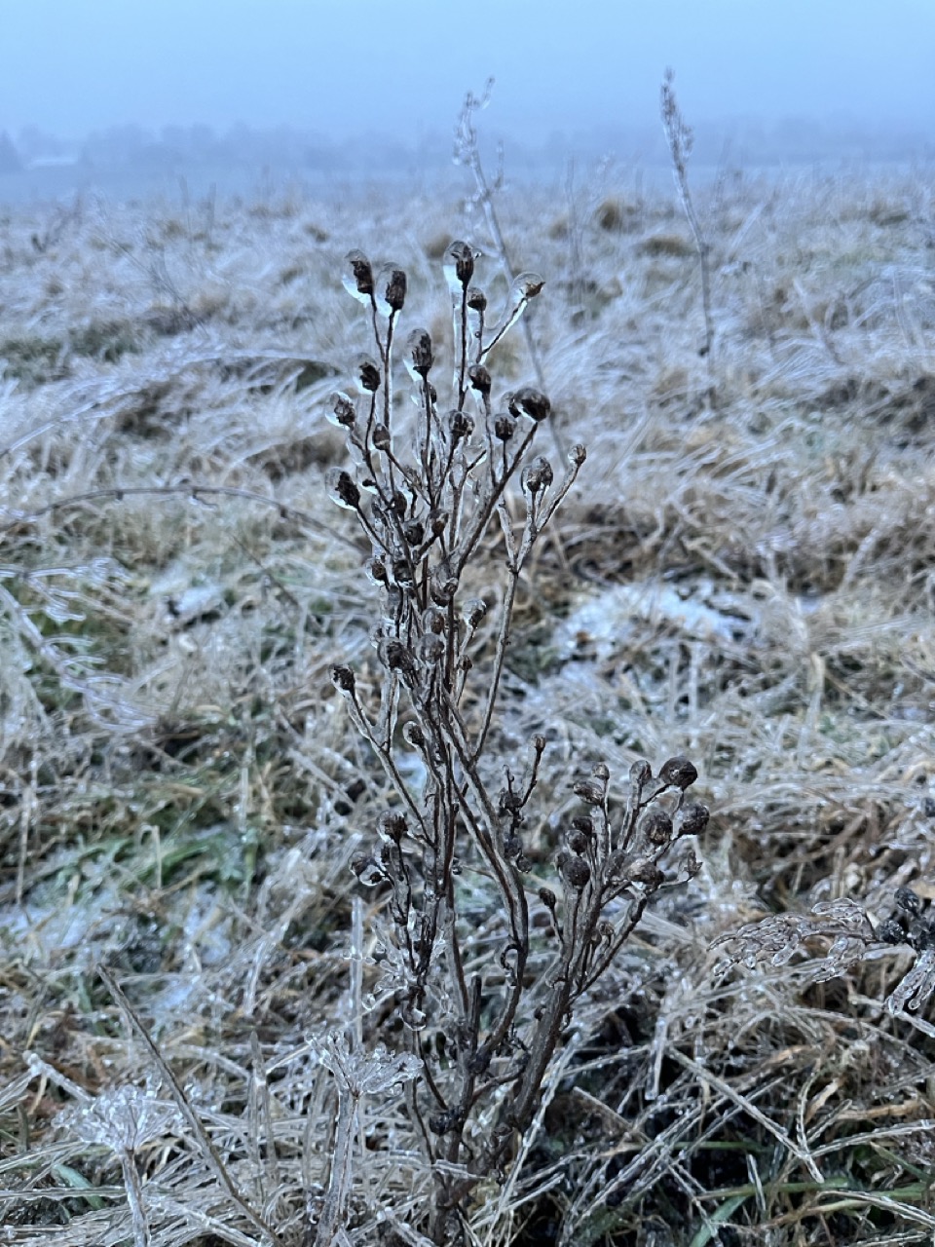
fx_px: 936
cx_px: 468
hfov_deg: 53.1
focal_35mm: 26
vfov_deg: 67.3
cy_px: 624
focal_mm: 5.1
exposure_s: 1/60
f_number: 1.6
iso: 250
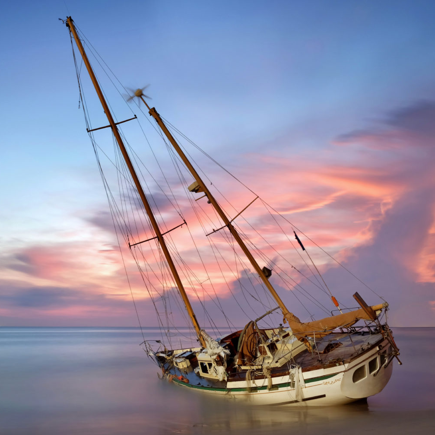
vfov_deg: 47.2
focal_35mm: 35
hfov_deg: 46.8
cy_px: 218
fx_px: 498
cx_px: 163
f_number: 9
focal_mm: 18
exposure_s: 110
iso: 100
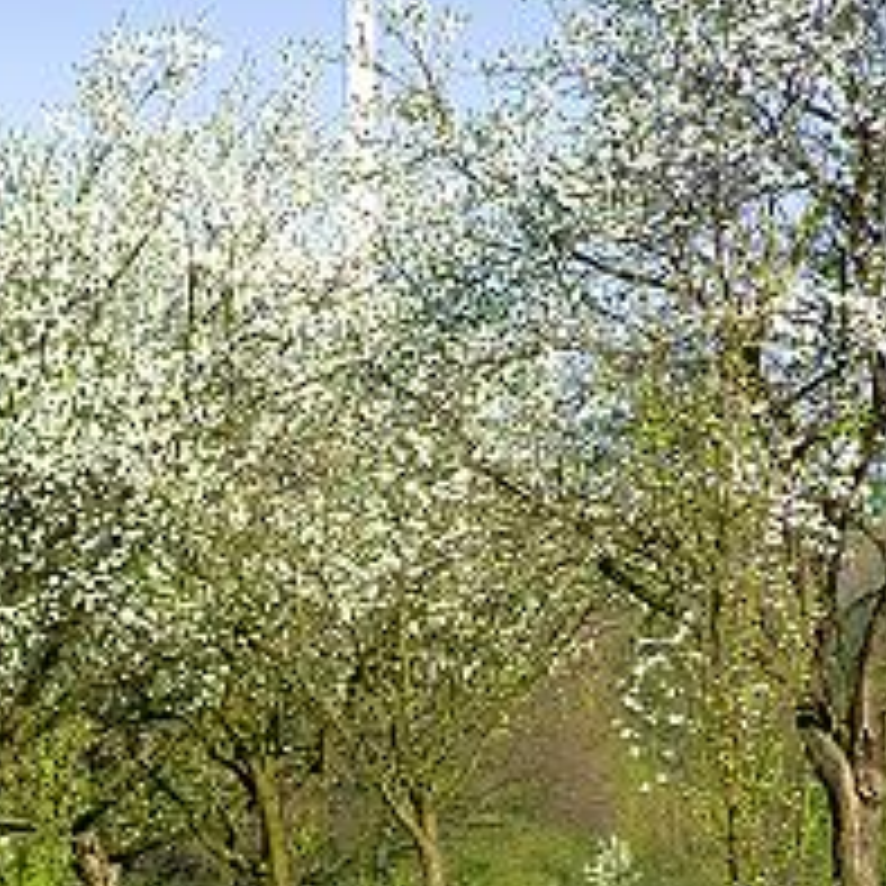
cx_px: 13
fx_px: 16390
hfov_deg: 3.1
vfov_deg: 3.1
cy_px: 555
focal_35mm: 566
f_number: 4.9
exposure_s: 1/200
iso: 80
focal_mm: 49.2
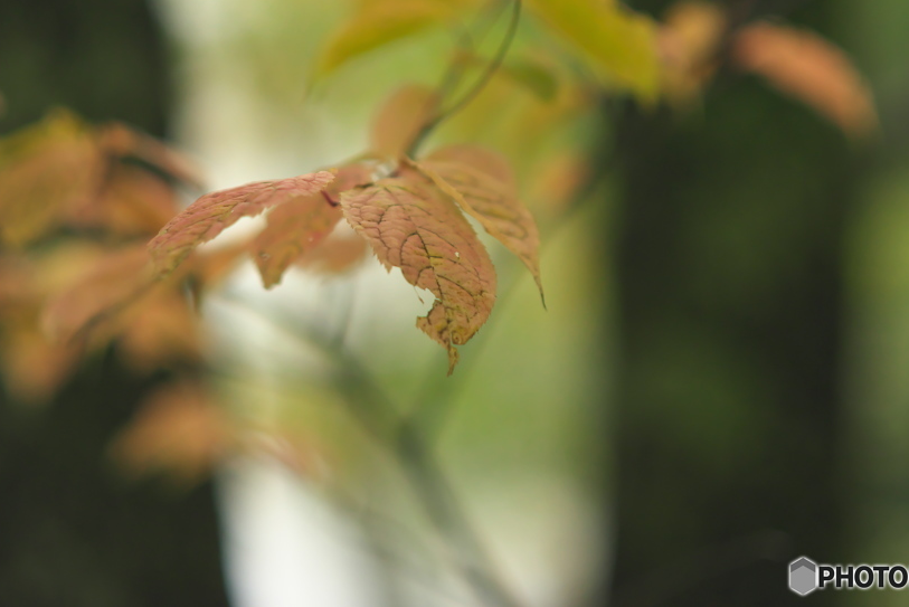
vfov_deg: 12.8
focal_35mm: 107
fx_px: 2703
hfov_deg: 19.1
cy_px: 226
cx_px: 413
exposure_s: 1/1250
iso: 800
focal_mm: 85
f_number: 2.2
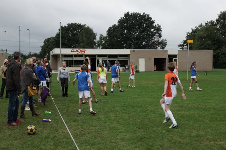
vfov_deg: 22.6
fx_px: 377
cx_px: 113
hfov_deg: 33.4
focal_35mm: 60
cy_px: 75
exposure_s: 1/160
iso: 100
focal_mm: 40
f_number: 5.6
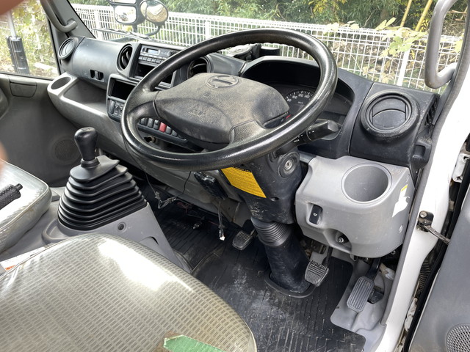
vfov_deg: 53.1
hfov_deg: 67.3
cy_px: 176
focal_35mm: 26
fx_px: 353
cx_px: 235
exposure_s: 1/121
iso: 50
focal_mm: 4.2
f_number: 1.6
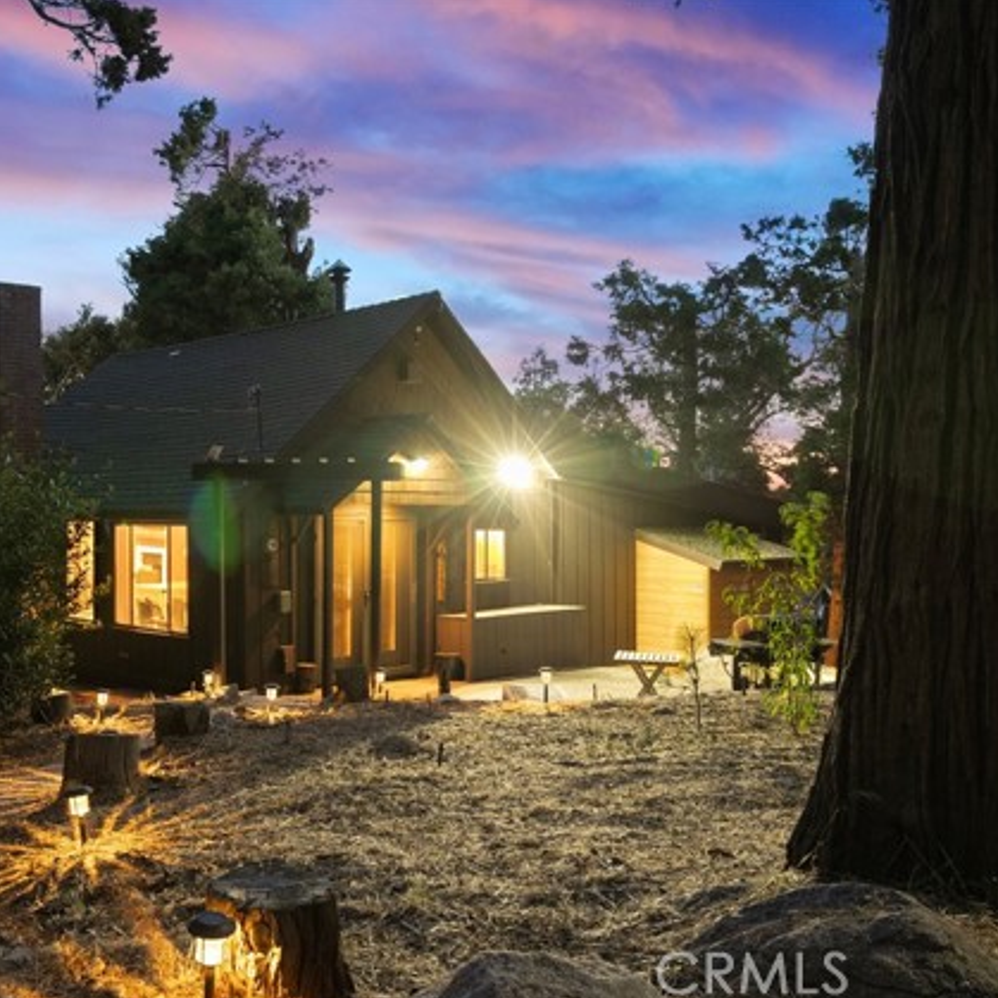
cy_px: 500
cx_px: 319
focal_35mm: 35
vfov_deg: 47.2
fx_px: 1142
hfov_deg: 46.4
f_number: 6.3
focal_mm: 27
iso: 500
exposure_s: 1.6
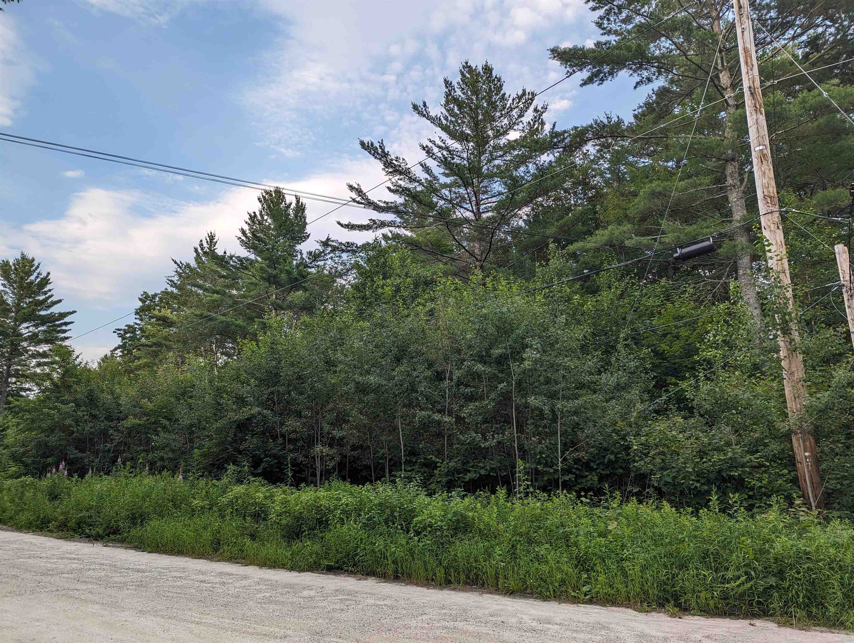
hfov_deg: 71.5
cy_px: 322
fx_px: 593
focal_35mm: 24
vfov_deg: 56.9
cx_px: 427
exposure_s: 1/468
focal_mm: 6.81
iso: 45
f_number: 1.85
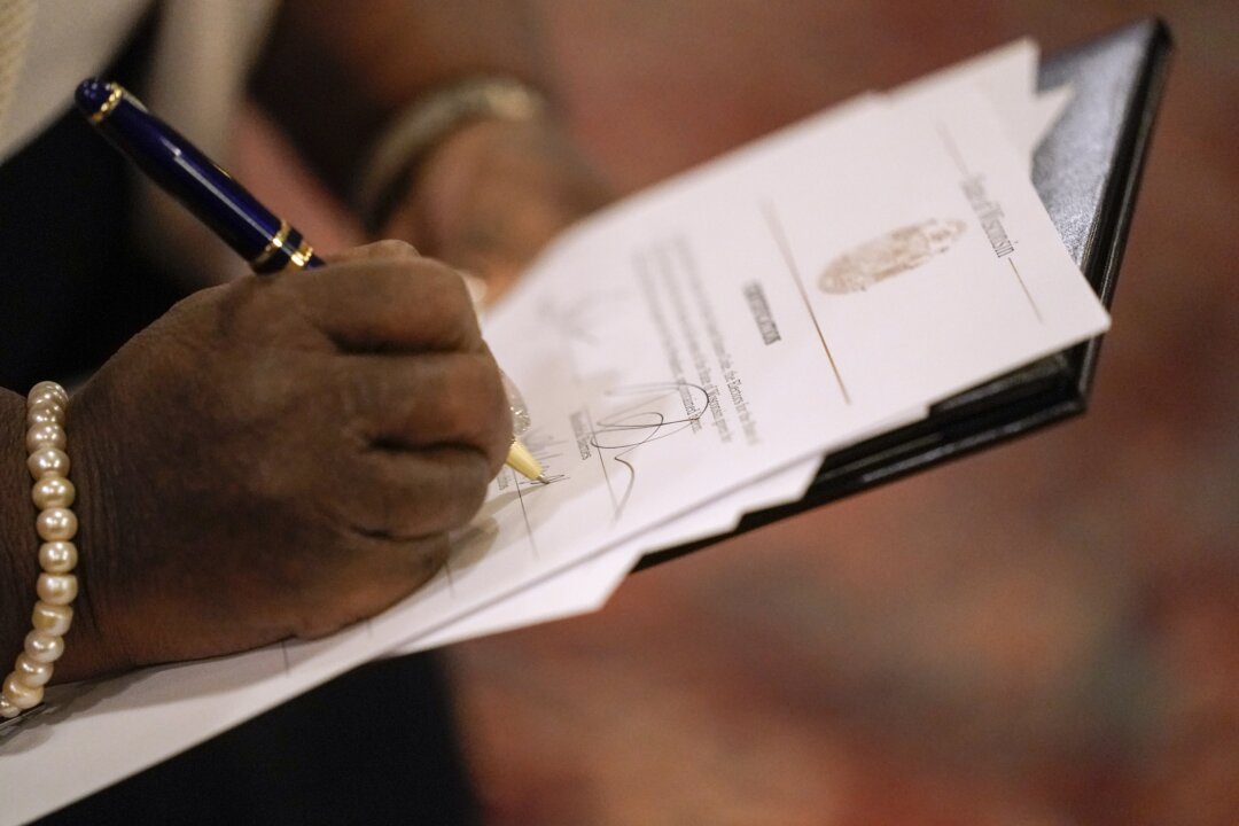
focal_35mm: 200
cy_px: 413
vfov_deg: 6.9
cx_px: 620
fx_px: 6883
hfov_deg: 10.3
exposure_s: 1/200
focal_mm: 200
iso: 10000
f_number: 2.8
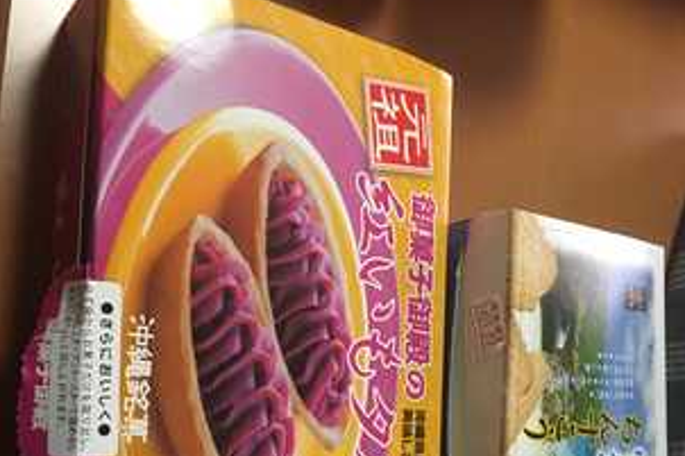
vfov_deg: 29.5
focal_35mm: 44
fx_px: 837
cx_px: 372
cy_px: 390
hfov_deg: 44.5
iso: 160
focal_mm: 4.15
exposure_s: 1/30
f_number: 2.2
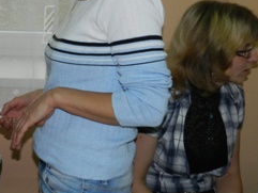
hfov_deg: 21.8
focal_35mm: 85
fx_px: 634
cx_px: -26
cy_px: 13
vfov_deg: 17.1
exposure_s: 1/30
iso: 200
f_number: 3.7
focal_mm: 5.6
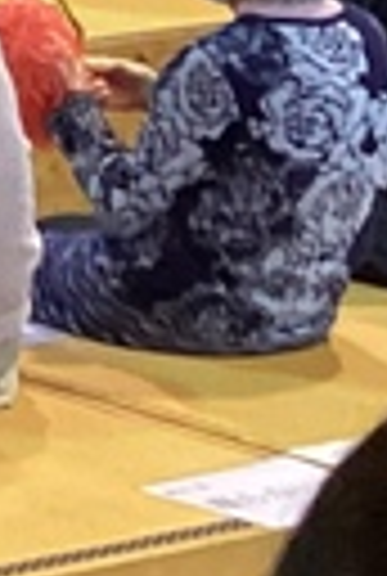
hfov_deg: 4.8
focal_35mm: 251
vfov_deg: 8.0
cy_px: -270
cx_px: -1314
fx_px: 4025
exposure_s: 1/40
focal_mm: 3.3
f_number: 2.4
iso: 320
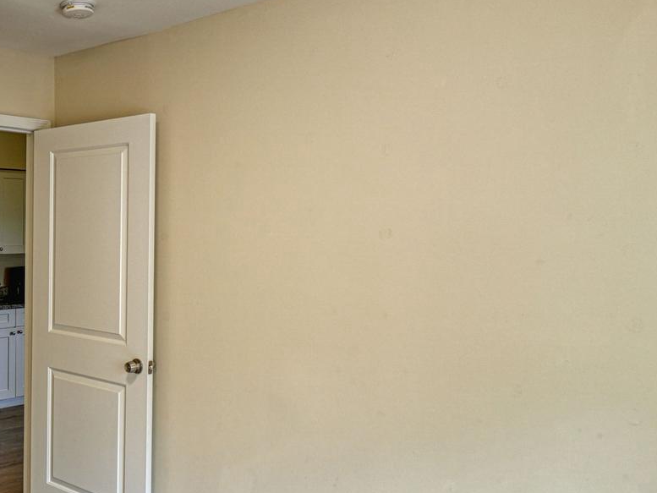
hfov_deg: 44.2
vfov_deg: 37.7
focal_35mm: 38
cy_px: 247
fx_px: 721
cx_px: 54
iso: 200
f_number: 7.1
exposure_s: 1/100
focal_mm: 10
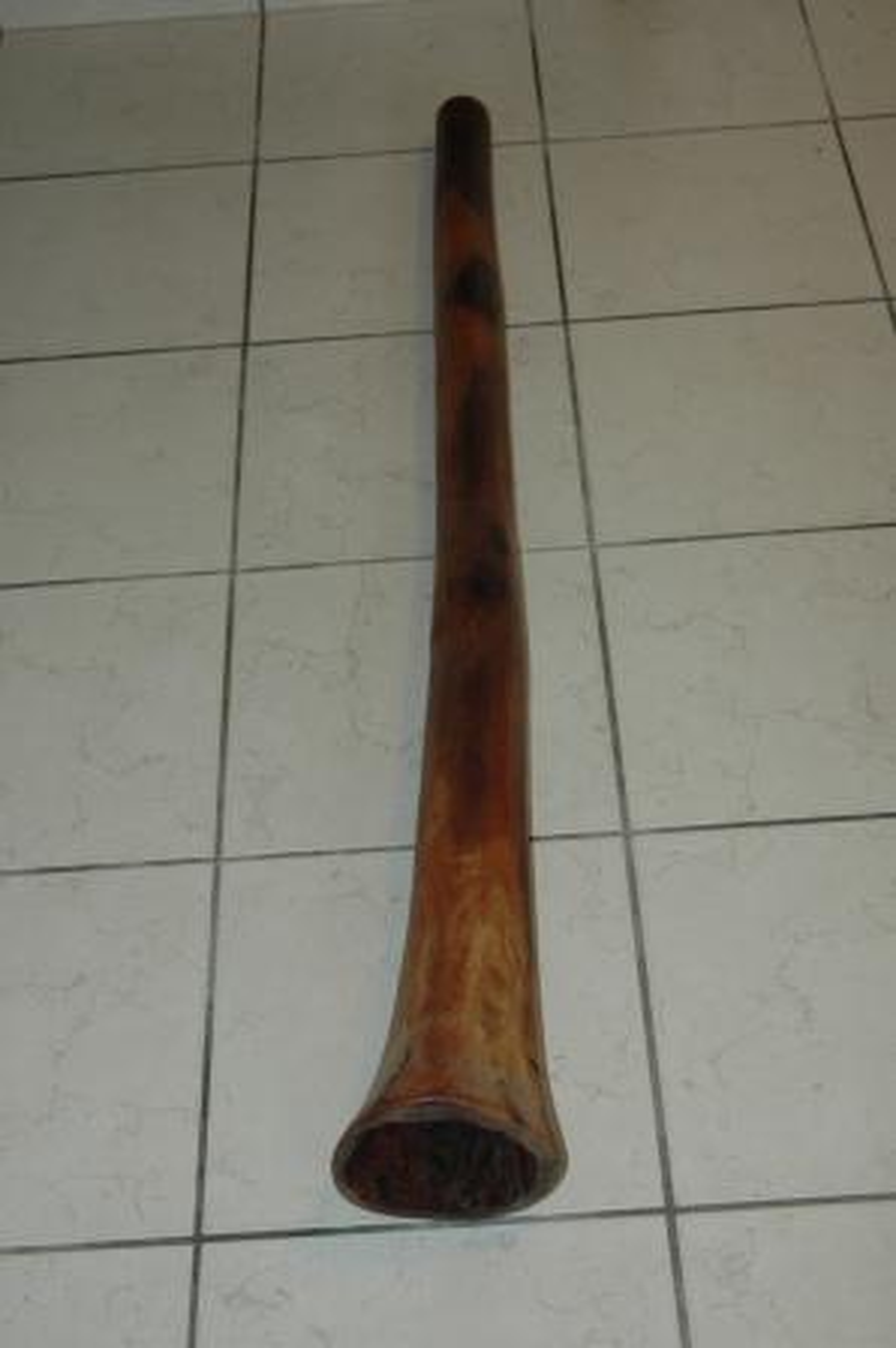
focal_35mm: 52
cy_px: 674
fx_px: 1963
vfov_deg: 37.9
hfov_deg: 25.7
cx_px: 448
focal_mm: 35
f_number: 4.2
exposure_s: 1/60
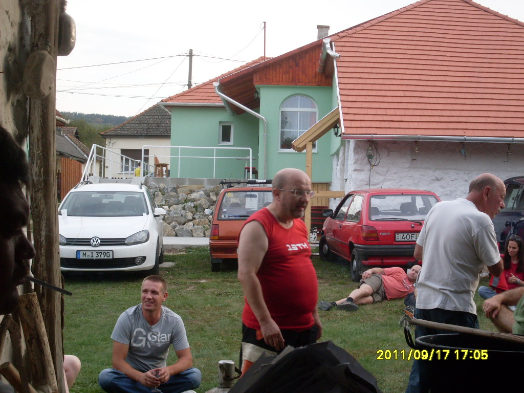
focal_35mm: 71
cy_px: 196
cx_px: 262
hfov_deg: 27.4
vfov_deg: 20.7
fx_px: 1075
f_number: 3.7
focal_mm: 11.7
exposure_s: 1/180
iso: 80
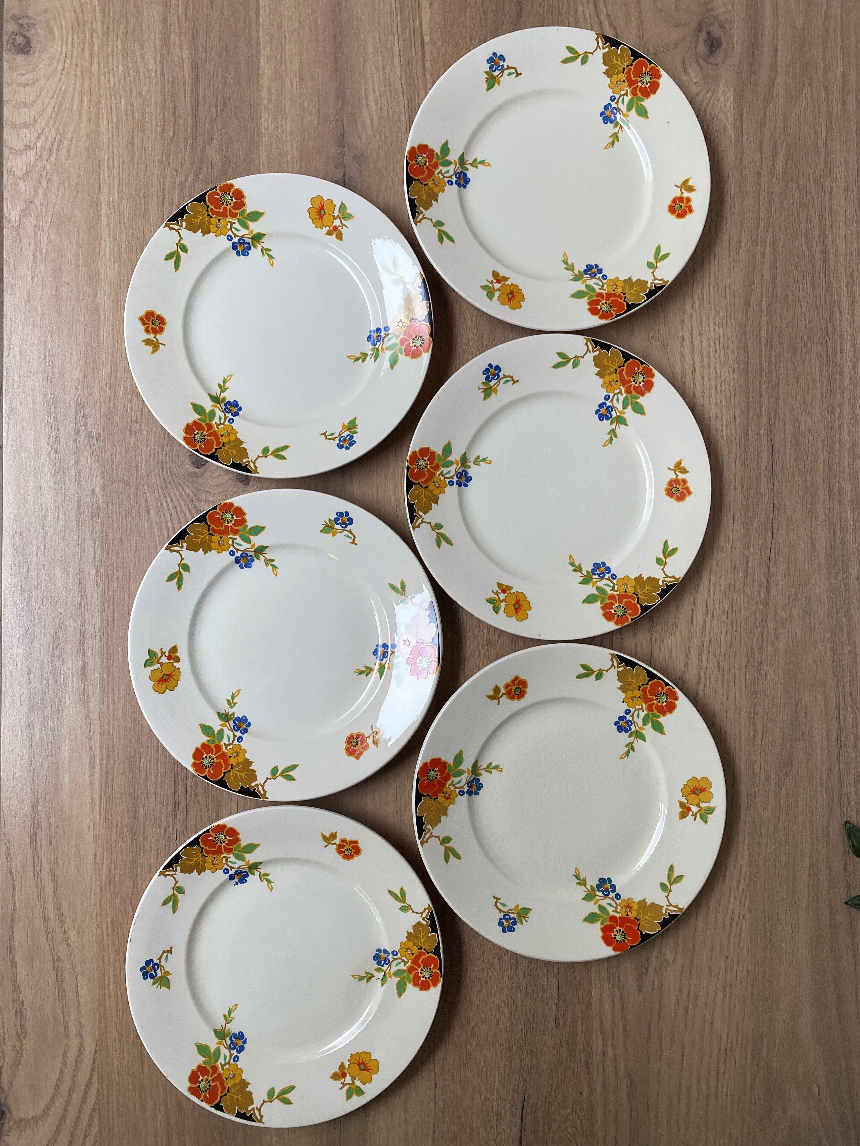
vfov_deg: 67.3
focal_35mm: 26
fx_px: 861
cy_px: 573
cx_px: 430
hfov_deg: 53.1
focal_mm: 4.25
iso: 125
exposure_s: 1/121
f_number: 1.8
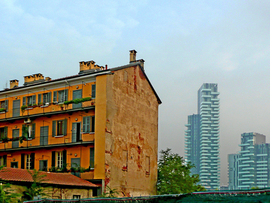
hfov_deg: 43.9
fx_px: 335
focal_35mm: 43
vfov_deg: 33.6
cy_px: 102
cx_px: 135
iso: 100
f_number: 4
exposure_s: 1/100
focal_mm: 7
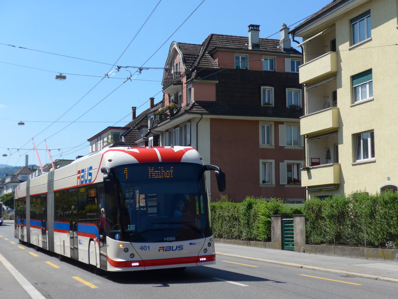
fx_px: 713
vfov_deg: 23.7
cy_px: 150
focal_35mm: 62
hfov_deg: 31.2
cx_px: 199
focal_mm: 12.7
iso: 80
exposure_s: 1/1000
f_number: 3.7
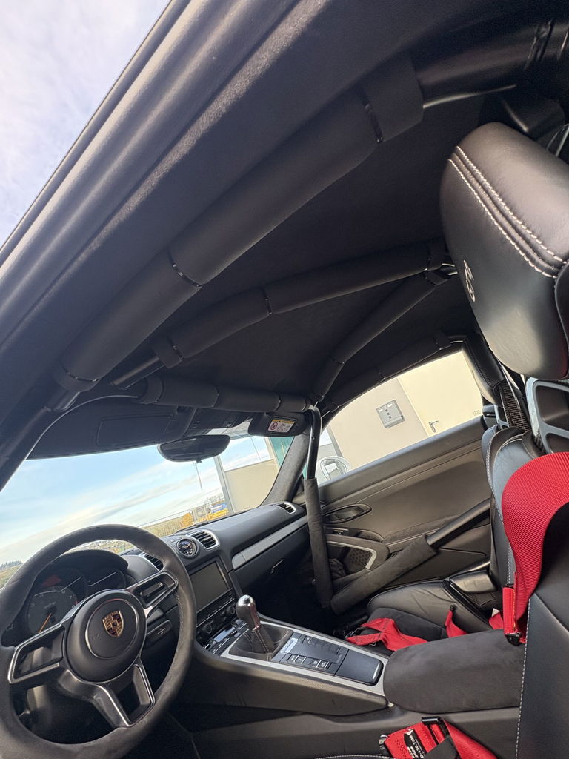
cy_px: 380
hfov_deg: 85.7
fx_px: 307
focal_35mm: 14
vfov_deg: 102.1
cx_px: 284
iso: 160
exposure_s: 1/99
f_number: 2.2
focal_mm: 2.22
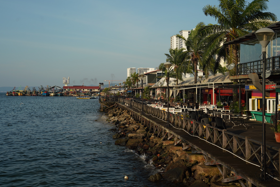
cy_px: 90
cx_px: 146
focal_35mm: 53
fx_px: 412
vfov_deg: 25.5
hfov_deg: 37.5
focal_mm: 50
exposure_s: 1/160
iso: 100
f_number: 7.1
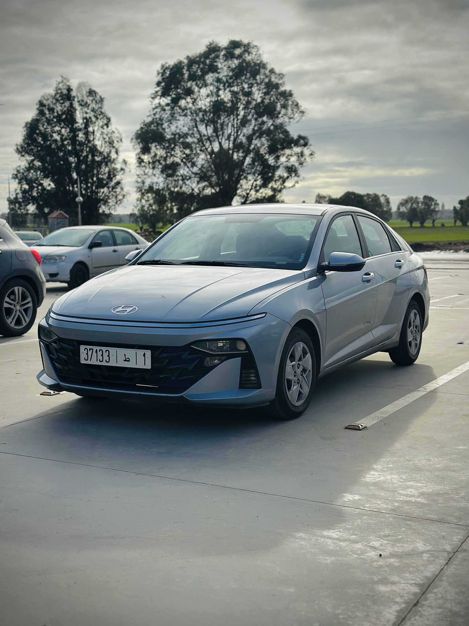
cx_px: 234
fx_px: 867
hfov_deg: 30.3
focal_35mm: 48
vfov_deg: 39.7
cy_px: 313
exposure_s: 1/8929
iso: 100
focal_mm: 6.86
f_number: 1.78
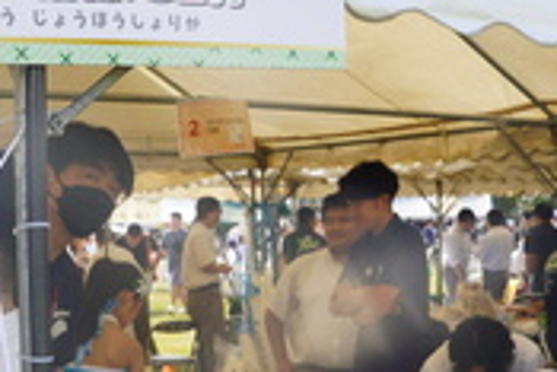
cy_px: 232
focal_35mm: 74
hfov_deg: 27.2
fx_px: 1146
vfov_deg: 18.4
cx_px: 350
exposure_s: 1/100
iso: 100
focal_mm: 18
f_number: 7.1
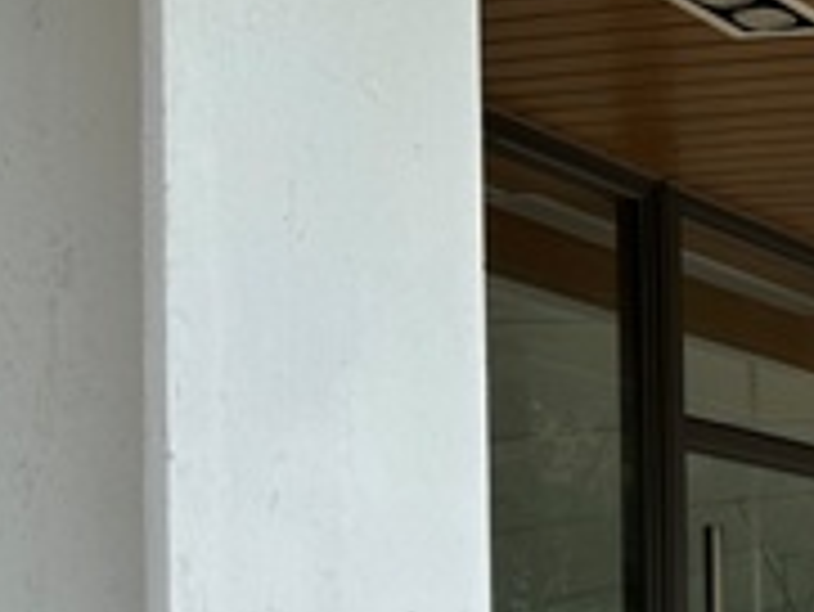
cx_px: 1471
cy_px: 630
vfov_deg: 13.8
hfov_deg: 15.8
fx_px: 2494
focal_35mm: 106
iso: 80
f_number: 1.78
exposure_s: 1/1433
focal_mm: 6.86
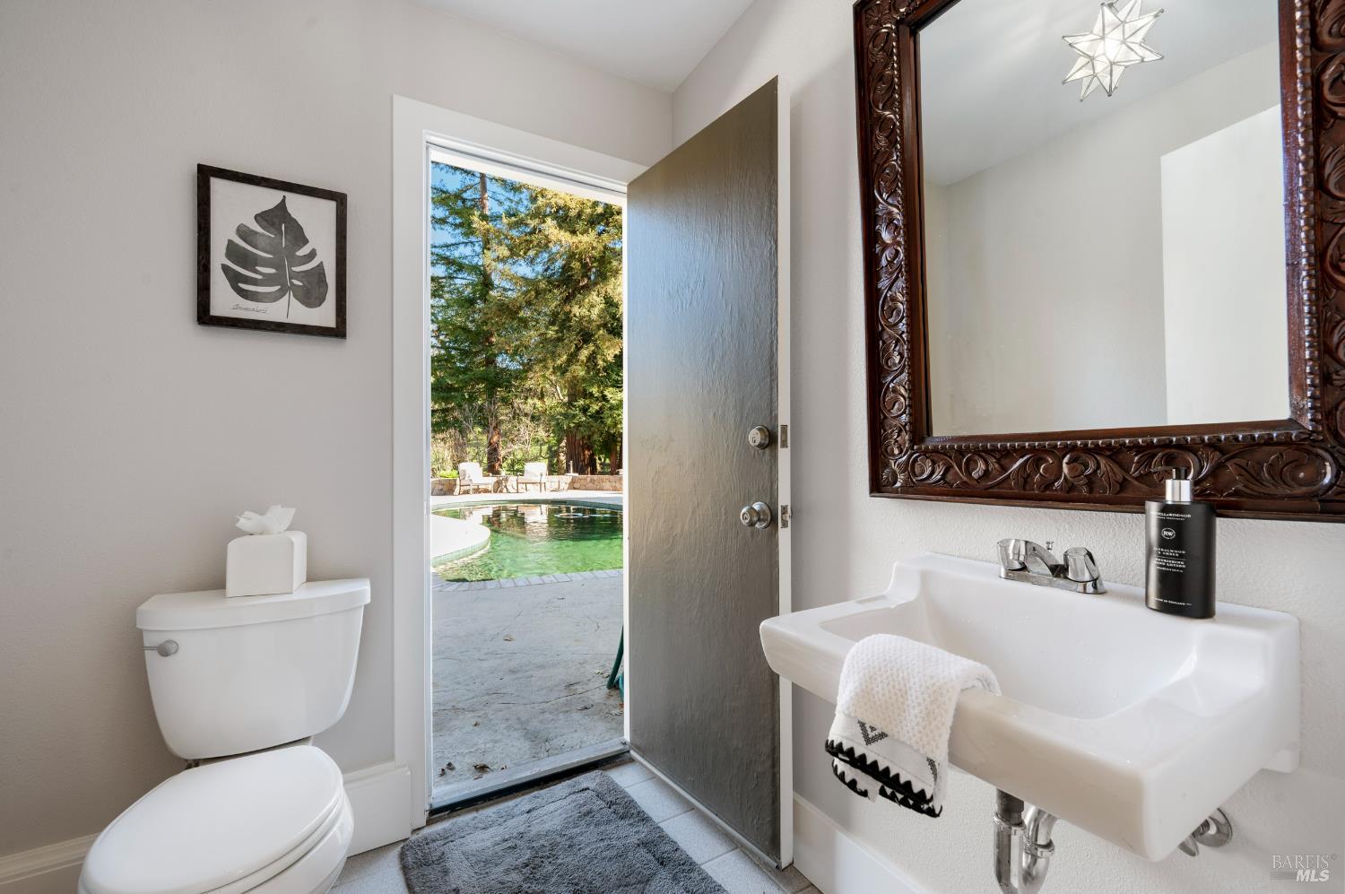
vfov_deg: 77.2
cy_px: 447
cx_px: 672
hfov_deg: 100.4
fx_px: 560
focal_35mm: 15
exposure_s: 1/4
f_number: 9
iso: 320
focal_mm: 15
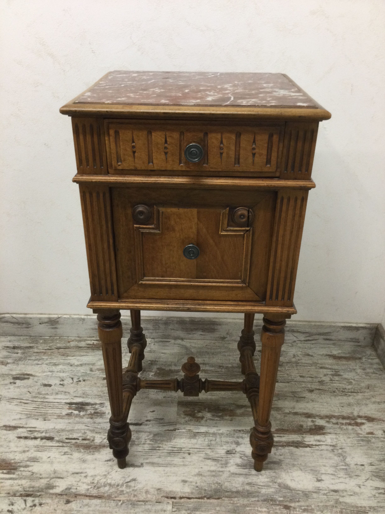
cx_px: 192
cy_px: 257
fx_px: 460
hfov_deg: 45.4
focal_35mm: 31
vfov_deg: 58.4
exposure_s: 1/33
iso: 100
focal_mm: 3.3
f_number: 2.4
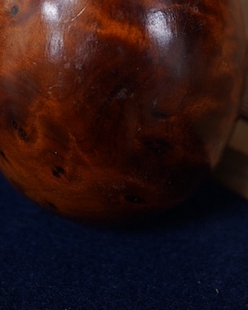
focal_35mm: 112
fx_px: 1028
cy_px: -73
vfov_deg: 16.4
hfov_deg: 13.8
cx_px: 123
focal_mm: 30
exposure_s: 1/125
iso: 1250
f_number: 3.5
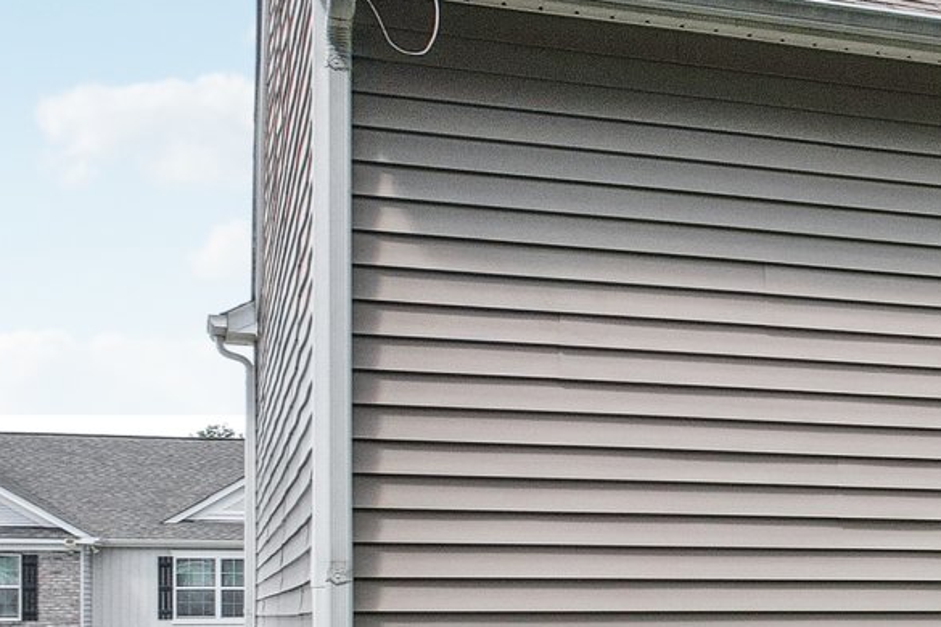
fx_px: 2013
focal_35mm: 77
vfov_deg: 17.4
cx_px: 1555
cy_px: 599
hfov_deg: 20.7
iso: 100
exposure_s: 1/1000
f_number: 2.8
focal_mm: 8.38
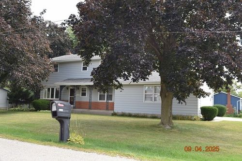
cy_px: 80
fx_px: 242
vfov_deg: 36.8
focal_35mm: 36
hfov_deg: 53.1
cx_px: 121
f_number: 8
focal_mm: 24
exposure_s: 1/250
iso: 400
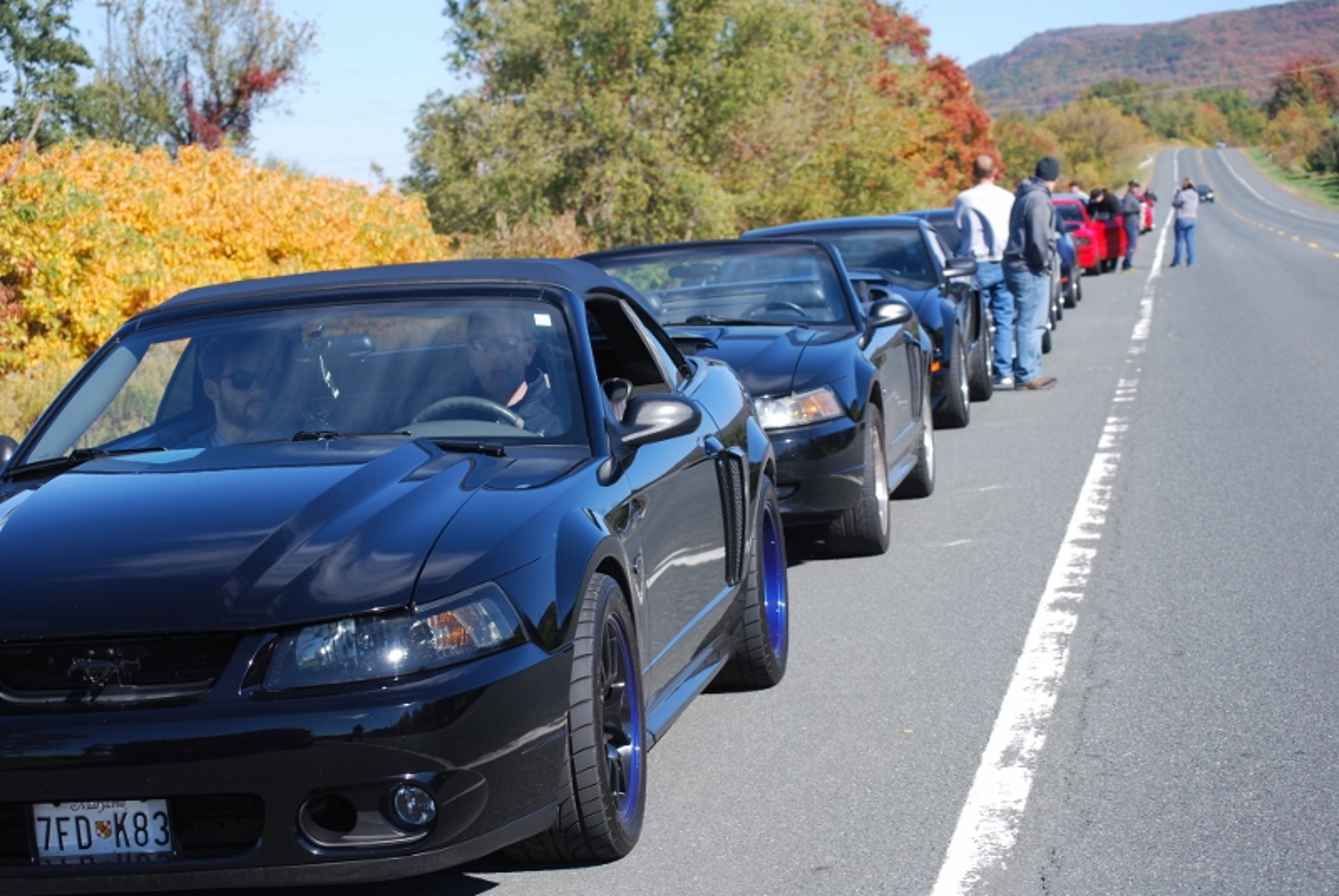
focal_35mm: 82
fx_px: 3073
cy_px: 448
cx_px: 670
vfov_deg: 16.6
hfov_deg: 24.6
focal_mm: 55
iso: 100
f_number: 6.3
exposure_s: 1/160
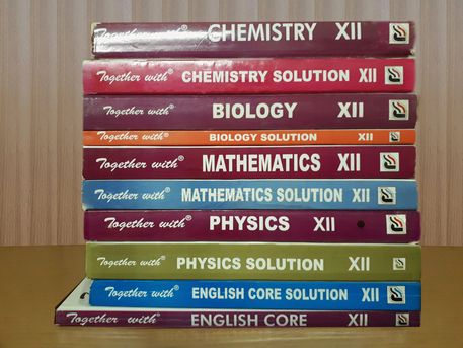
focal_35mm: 27
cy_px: 174
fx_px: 361
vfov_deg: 51.4
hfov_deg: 65.3
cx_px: 232
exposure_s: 1/17
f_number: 1.9
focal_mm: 3.6
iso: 800
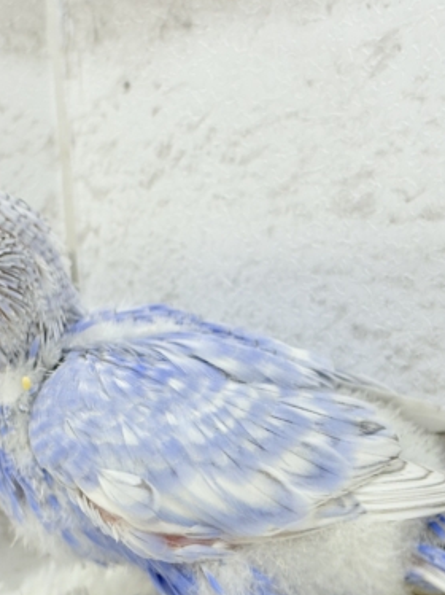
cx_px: 211
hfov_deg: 16.6
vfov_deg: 22.0
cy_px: 352
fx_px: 1527
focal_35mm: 89
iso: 40
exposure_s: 1/50
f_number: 1.6
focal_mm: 5.96
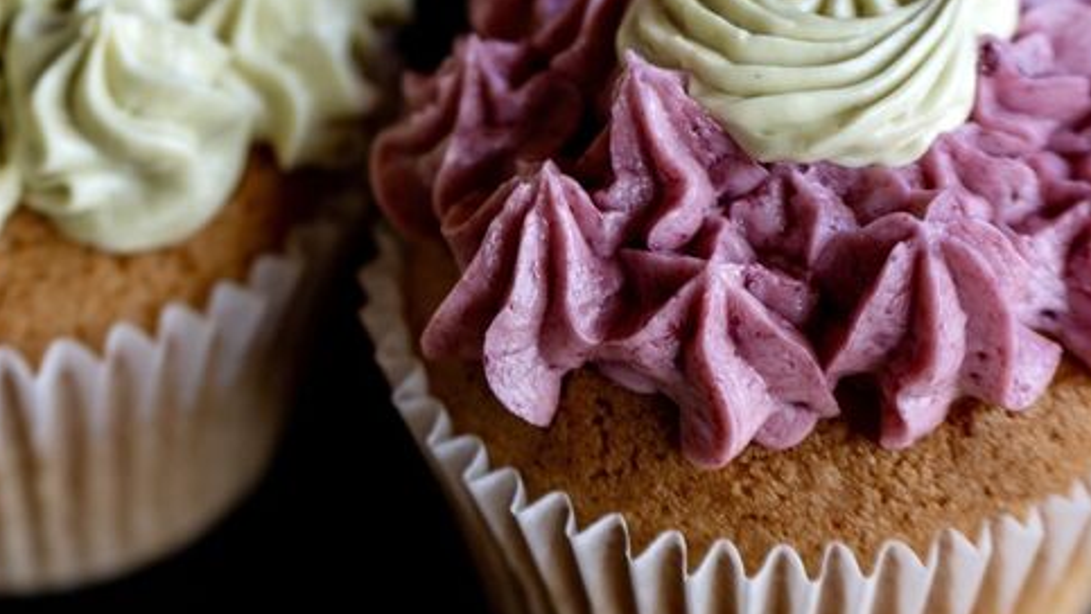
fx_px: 5267
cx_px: 386
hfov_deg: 11.8
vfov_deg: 6.6
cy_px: -84
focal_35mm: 182
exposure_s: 1/160
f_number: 3.5
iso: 250
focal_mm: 70
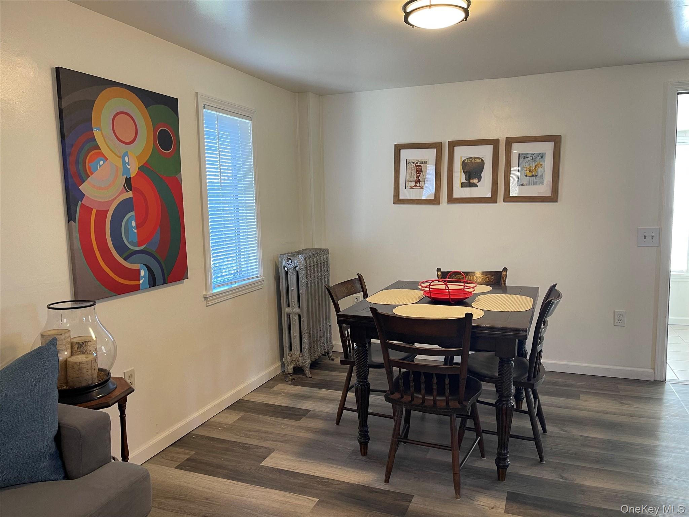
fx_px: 498
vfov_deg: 54.9
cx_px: 344
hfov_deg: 69.4
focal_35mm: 25
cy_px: 258
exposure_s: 1/60
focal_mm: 5.1
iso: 80
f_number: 1.6
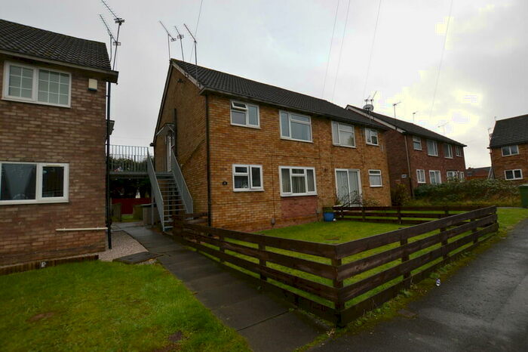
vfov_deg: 72.0
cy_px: 176
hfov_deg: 95.0
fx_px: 242
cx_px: 264
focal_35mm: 16
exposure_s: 1/200
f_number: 5.6
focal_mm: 11
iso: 100
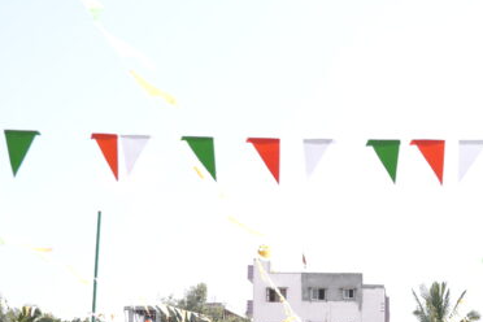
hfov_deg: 28.8
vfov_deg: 19.1
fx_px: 885
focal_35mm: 66
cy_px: 417
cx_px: 467
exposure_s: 1/400
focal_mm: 24
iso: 160
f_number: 4
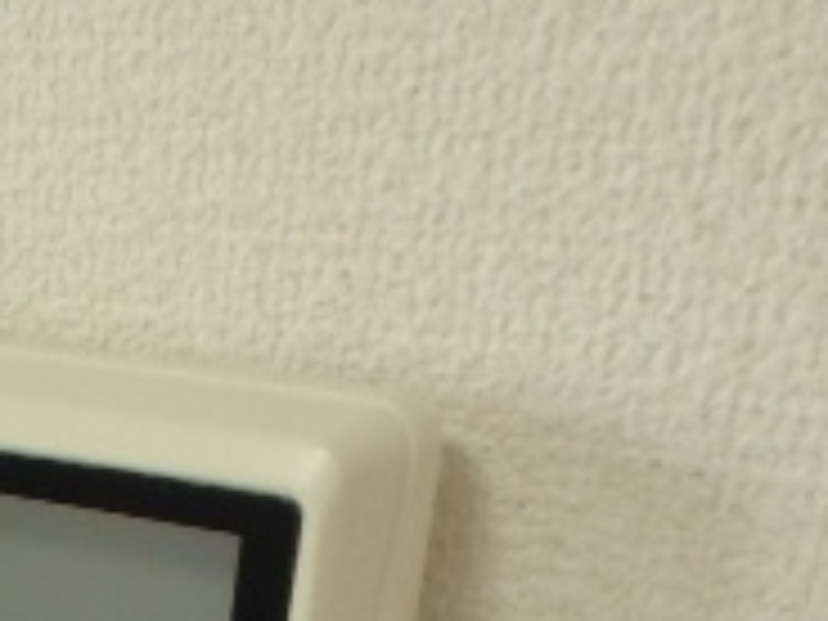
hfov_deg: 24.5
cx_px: -135
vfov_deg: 17.9
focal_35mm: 73
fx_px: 1746
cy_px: 940
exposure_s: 1/40
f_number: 3.5
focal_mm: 3.7
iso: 200
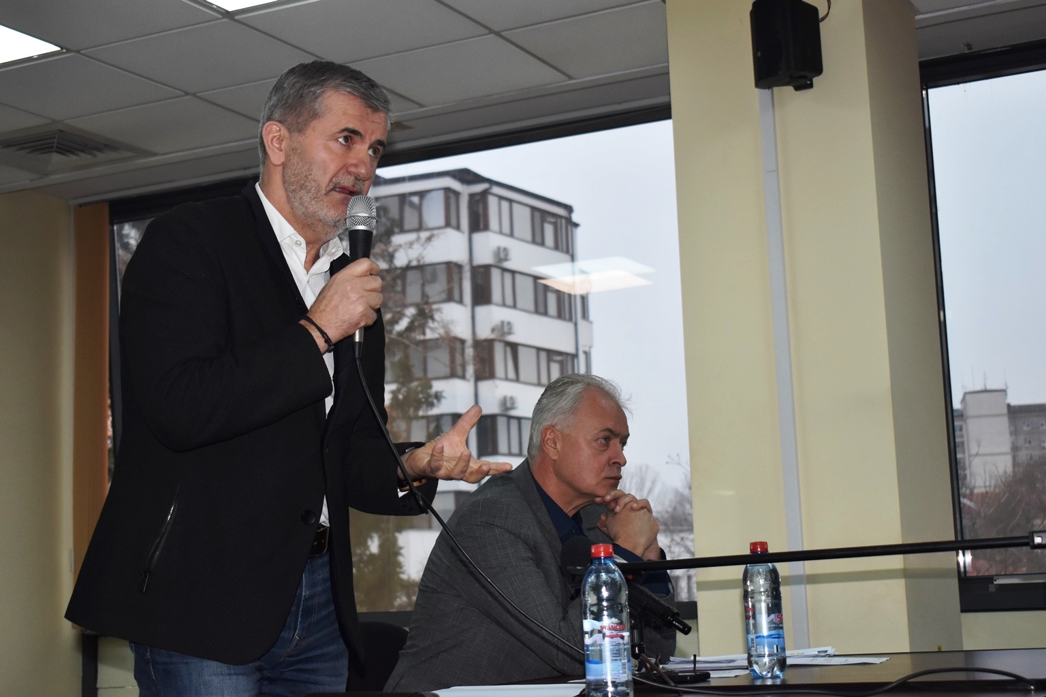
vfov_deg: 23.8
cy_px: 348
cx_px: 523
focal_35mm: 57
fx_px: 1656
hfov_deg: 35.1
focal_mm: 38
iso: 900
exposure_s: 1/125
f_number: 4.8
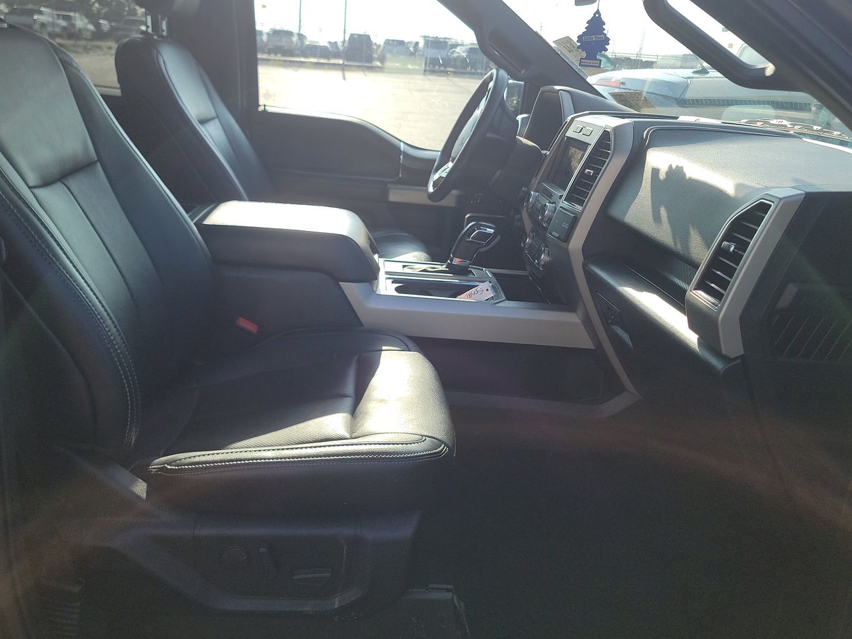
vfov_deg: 46.6
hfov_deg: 59.9
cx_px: 407
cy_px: 269
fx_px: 738
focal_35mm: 30
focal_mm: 6.7
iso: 50
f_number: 1.8
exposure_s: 1/406
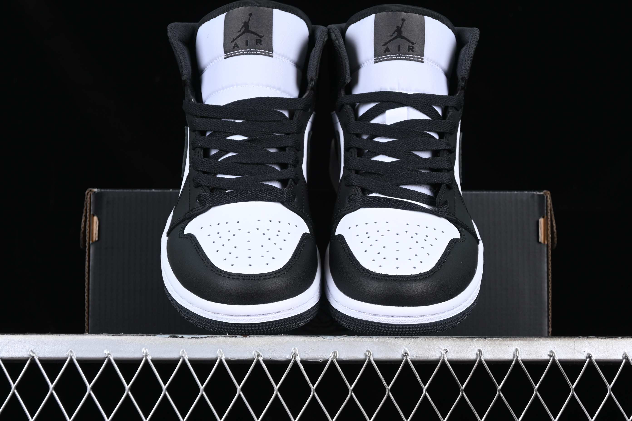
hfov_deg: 27.0
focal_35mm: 75
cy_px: 210
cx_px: 316
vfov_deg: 18.2
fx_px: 1317
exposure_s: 1/60
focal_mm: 50
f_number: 6.3
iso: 160
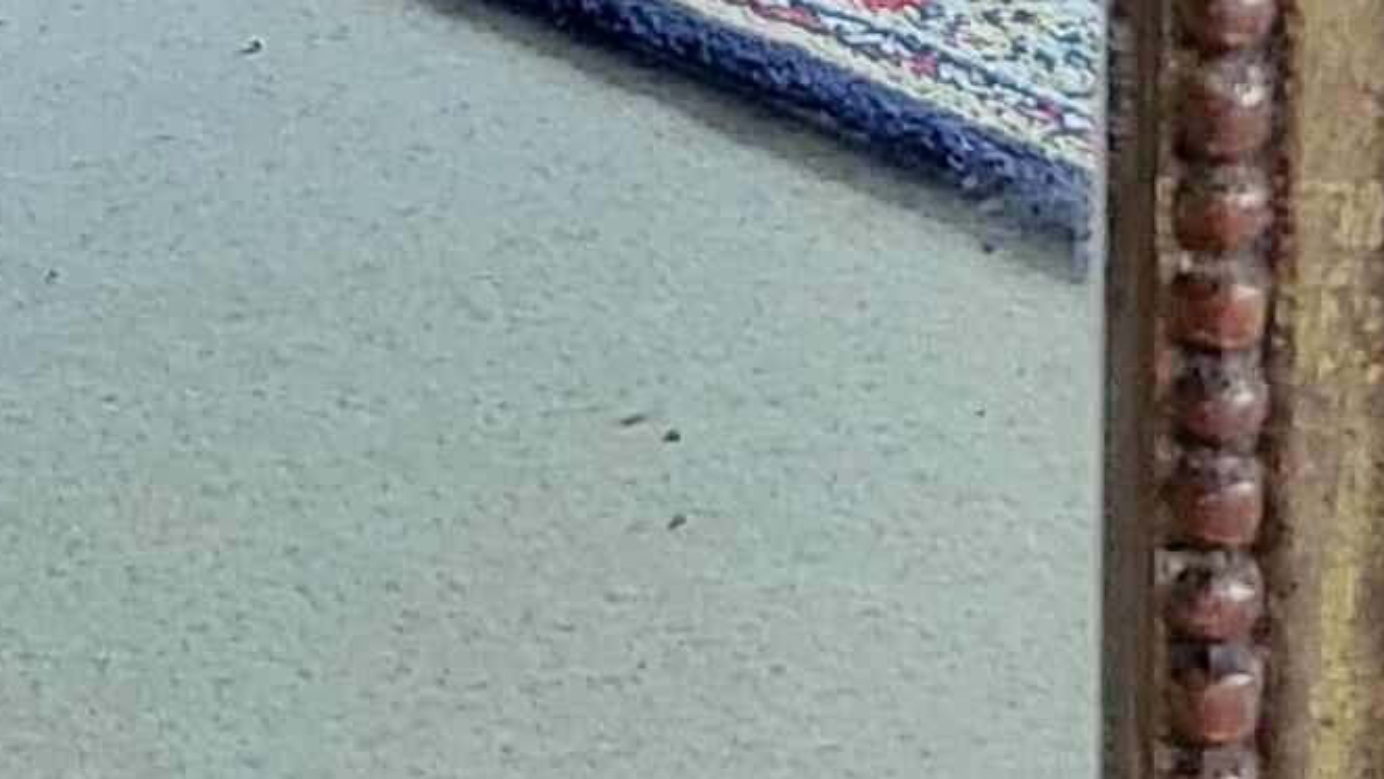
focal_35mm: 171
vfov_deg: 6.5
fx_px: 6276
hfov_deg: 12.1
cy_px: -1454
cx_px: -541
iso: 640
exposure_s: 1/50
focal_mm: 4.25
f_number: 1.8
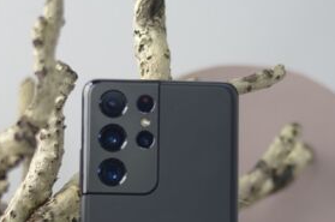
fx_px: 1737
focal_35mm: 187
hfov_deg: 11.0
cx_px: 251
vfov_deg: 7.3
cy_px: 169
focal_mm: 50
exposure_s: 1/125
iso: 200
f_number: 1.8
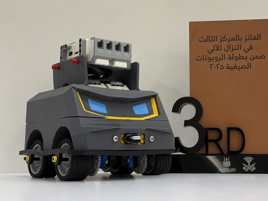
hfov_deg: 31.6
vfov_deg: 24.0
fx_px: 472
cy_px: 86
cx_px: 163
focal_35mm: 61
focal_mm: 6.76
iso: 160
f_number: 1.78
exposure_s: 1/120
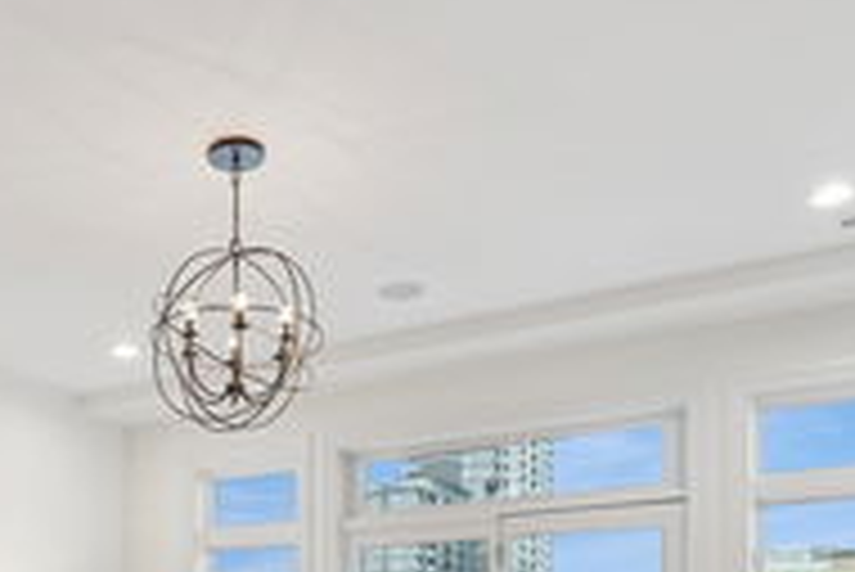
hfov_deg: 44.1
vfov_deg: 27.5
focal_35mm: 43
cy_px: 685
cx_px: 230
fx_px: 1022
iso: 320
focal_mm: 17
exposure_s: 1/25
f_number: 8
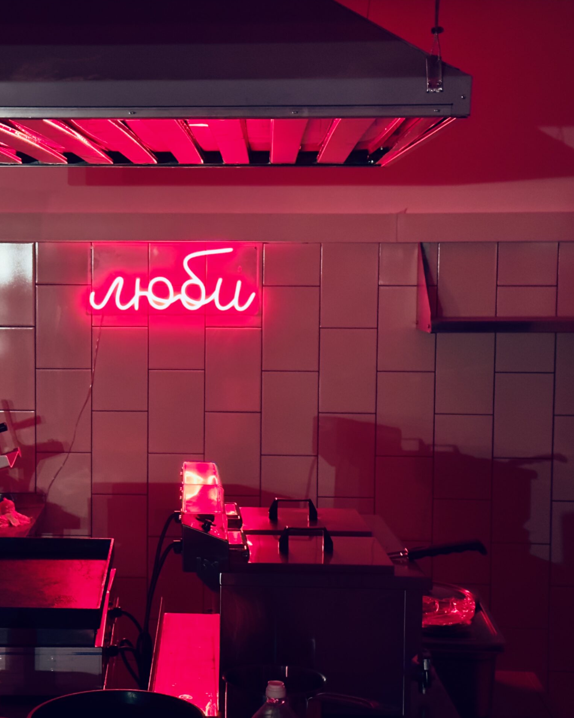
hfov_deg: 24.0
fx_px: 1338
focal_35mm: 63
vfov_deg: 30.0
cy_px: 359
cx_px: 156
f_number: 1.78
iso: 640
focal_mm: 6.86
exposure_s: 1/26
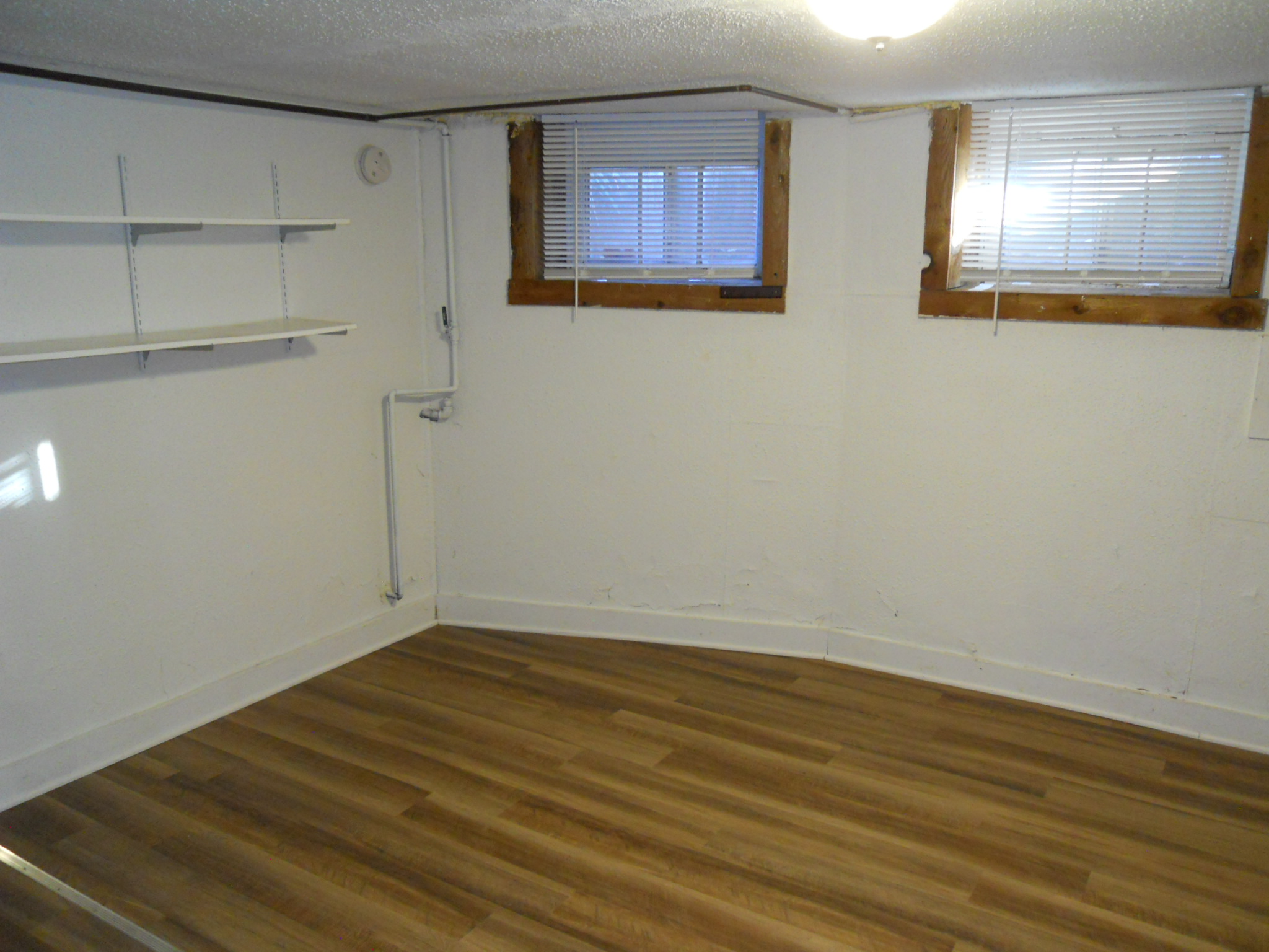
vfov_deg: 49.7
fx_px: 1026
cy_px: 476
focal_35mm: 28
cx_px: 634
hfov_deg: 63.4
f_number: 2.7
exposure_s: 1/30
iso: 400
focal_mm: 5
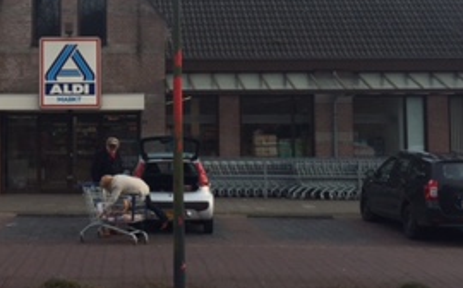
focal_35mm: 73
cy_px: 67
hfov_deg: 27.5
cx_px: 69
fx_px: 920
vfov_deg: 17.7
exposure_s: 1/920
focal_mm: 4.15
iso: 32
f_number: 2.2
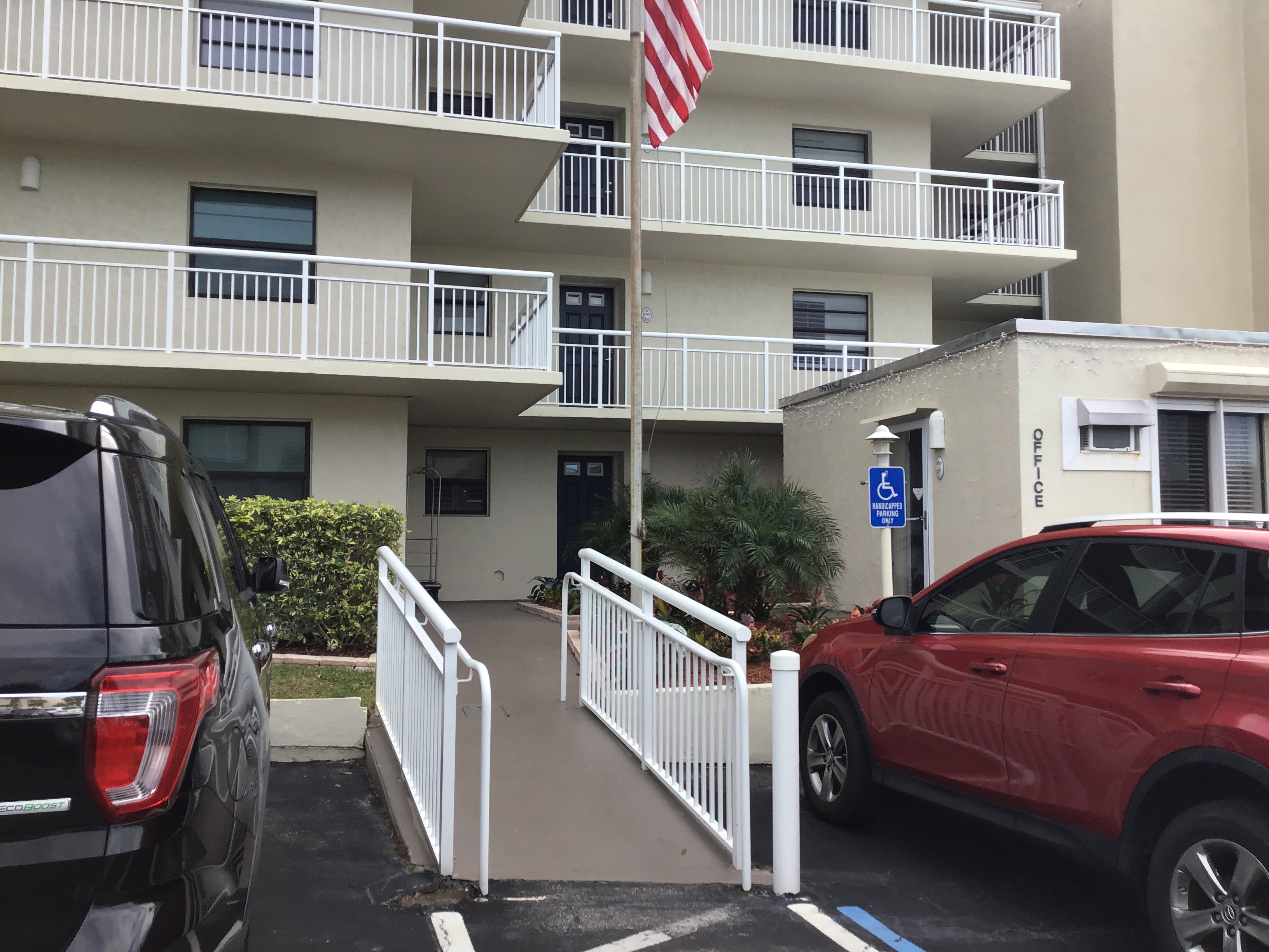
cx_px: 634
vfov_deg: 45.4
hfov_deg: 58.4
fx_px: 1136
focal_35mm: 31
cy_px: 476
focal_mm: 3.3
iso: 25
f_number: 2.4
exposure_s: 1/381
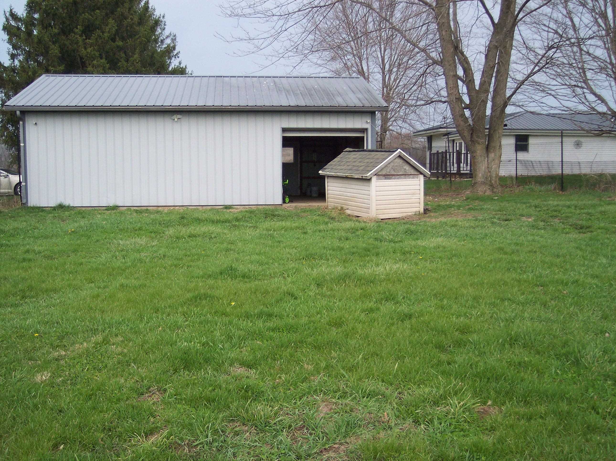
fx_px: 676
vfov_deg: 37.7
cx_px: 308
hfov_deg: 49.0
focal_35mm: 38
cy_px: 230
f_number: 2.8
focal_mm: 8
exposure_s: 1/700
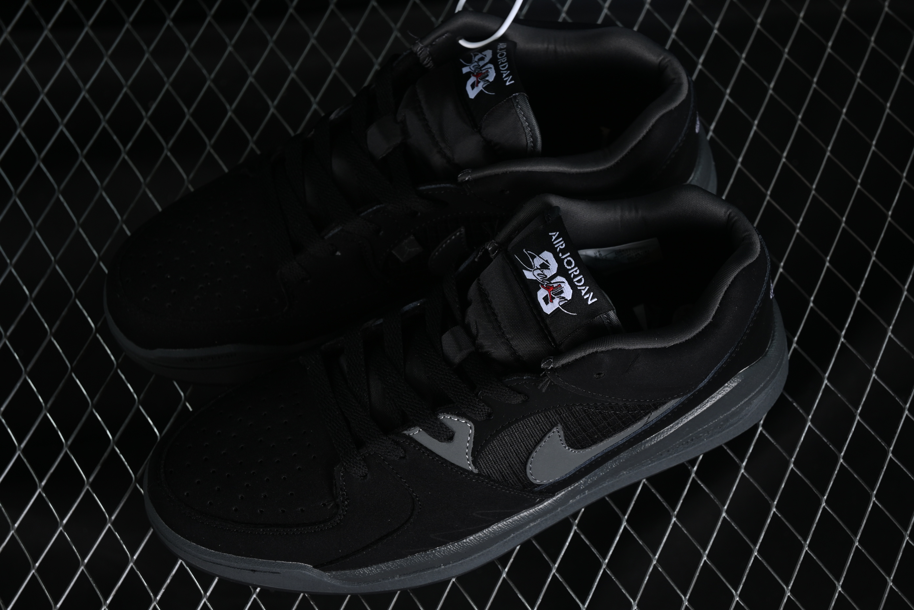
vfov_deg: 18.2
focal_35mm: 75
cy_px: 305
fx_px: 1904
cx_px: 457
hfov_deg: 27.0
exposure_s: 1/40
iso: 160
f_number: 6.3
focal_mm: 50
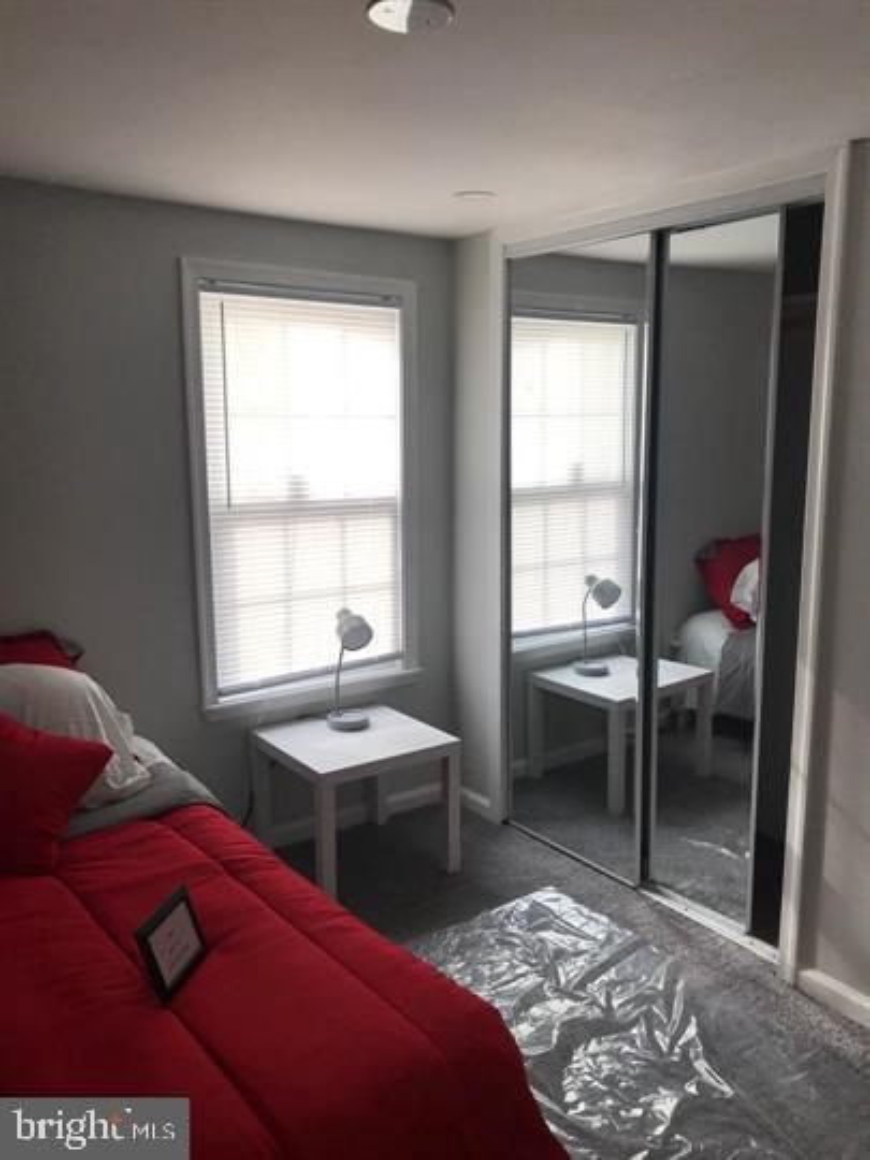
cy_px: 580
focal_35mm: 28
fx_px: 938
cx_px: 435
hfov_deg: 49.7
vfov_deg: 63.4
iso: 25
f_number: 1.8
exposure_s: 1/120
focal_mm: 3.99
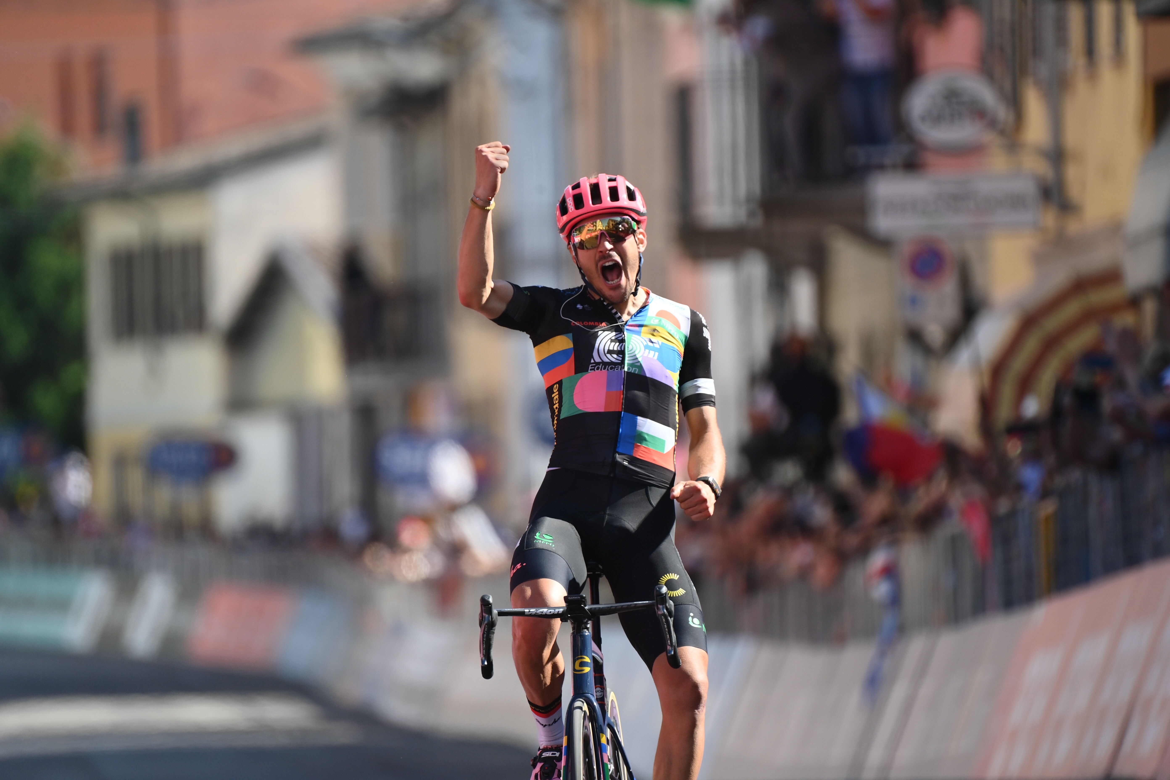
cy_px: 390
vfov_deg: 2.5
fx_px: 18199
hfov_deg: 3.7
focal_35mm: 560
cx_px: 585
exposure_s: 1/1250
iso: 640
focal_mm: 560
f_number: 5.6
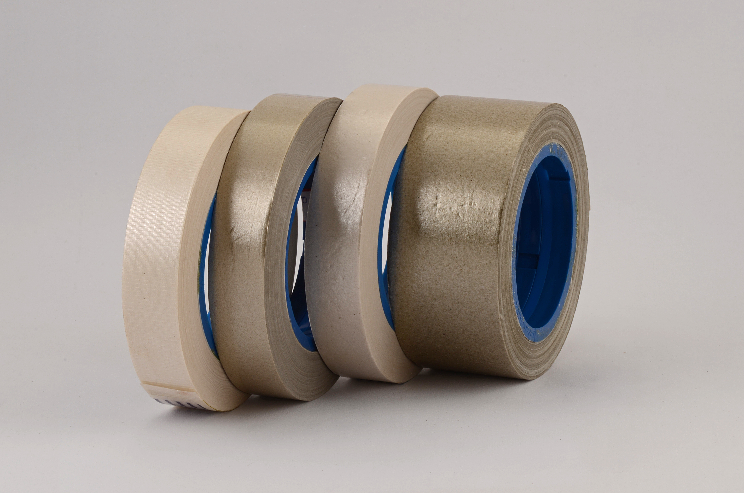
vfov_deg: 10.1
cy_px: 246
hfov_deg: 15.2
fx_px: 2784
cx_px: 372
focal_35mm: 135
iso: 100
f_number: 29
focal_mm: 90
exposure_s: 1/125
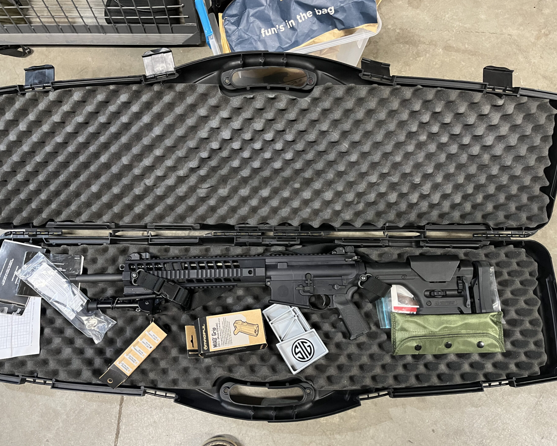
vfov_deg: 51.5
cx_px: 265
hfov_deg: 62.2
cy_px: 224
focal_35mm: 28
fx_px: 462
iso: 640
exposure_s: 1/40
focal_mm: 5.1
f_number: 1.6
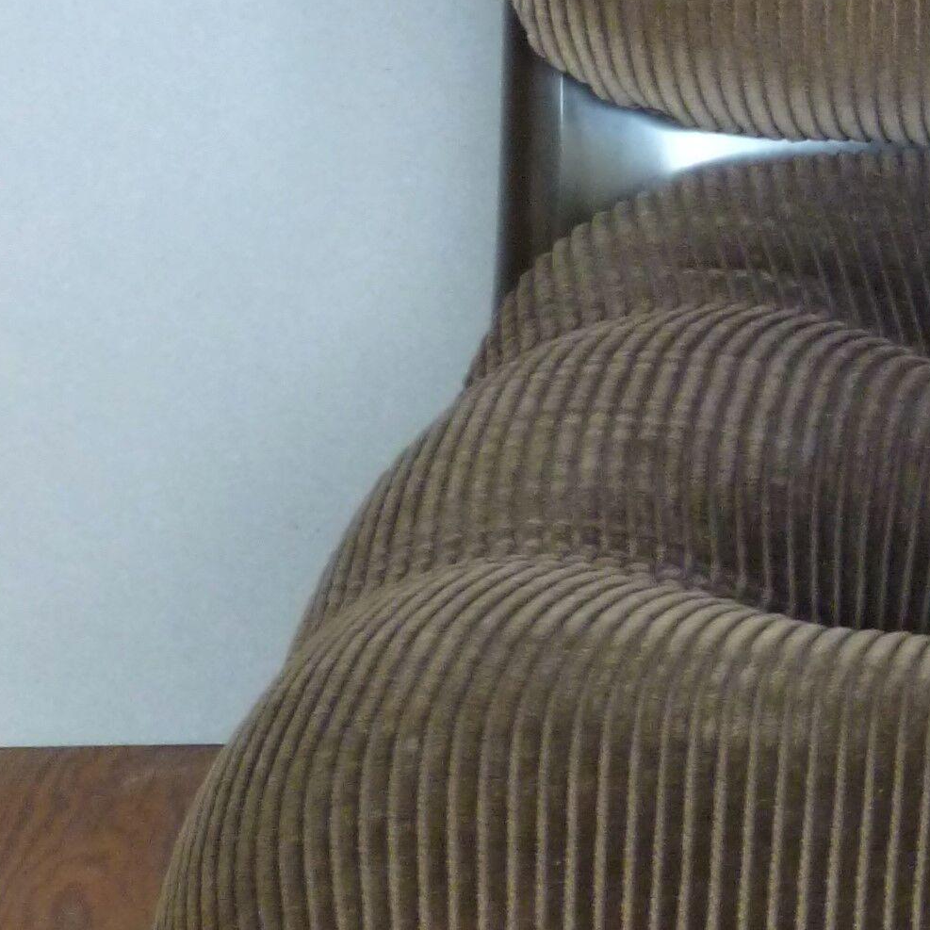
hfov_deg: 7.5
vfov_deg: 7.7
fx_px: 6900
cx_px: 1546
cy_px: 267
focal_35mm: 227
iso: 320
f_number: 4.2
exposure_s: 1/8
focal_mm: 9.9
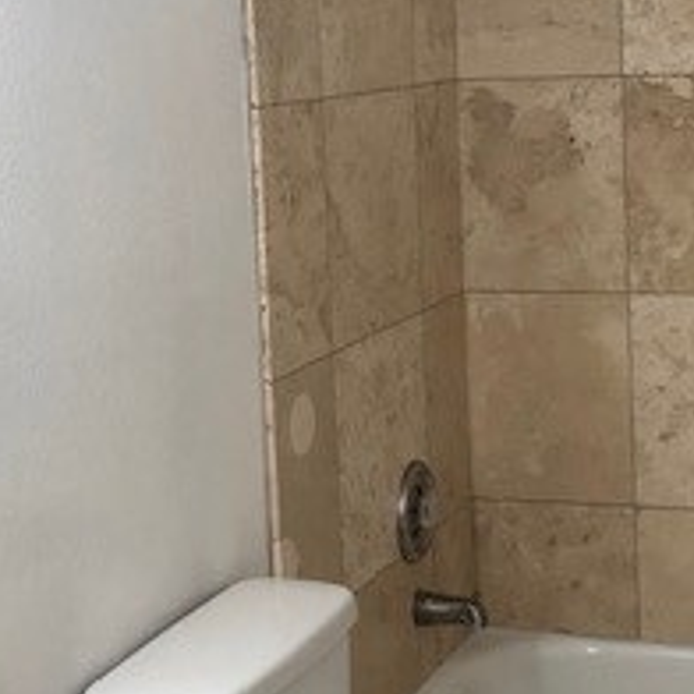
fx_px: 1837
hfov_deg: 21.2
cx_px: 531
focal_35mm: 81
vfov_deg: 21.3
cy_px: 255
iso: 40
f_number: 1.8
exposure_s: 1/30
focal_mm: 3.99
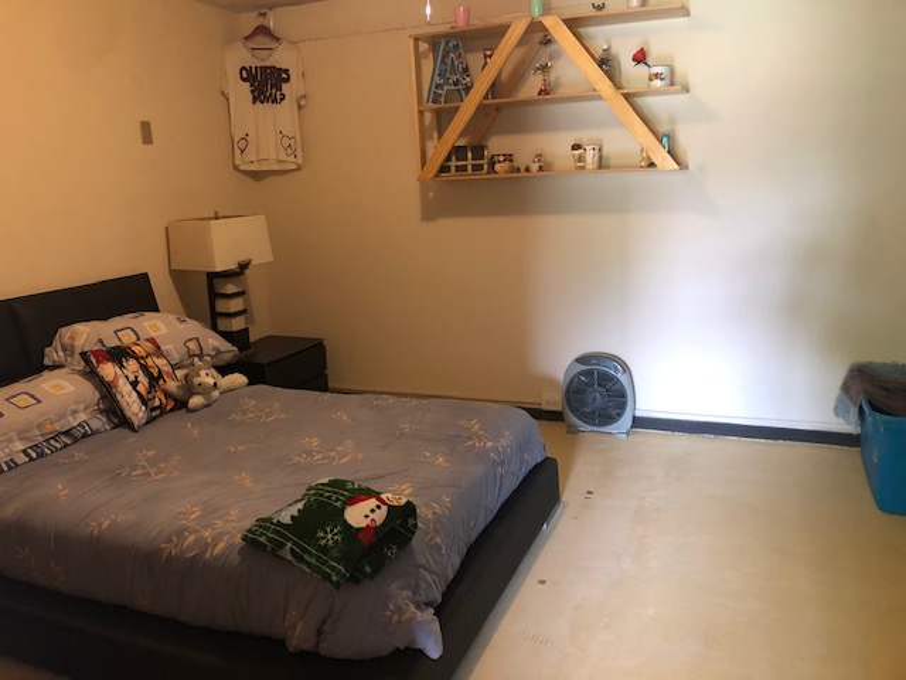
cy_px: 340
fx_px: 733
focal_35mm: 28
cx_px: 453
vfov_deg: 49.7
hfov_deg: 63.4
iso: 100
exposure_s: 1/13
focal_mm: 3.99
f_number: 1.8
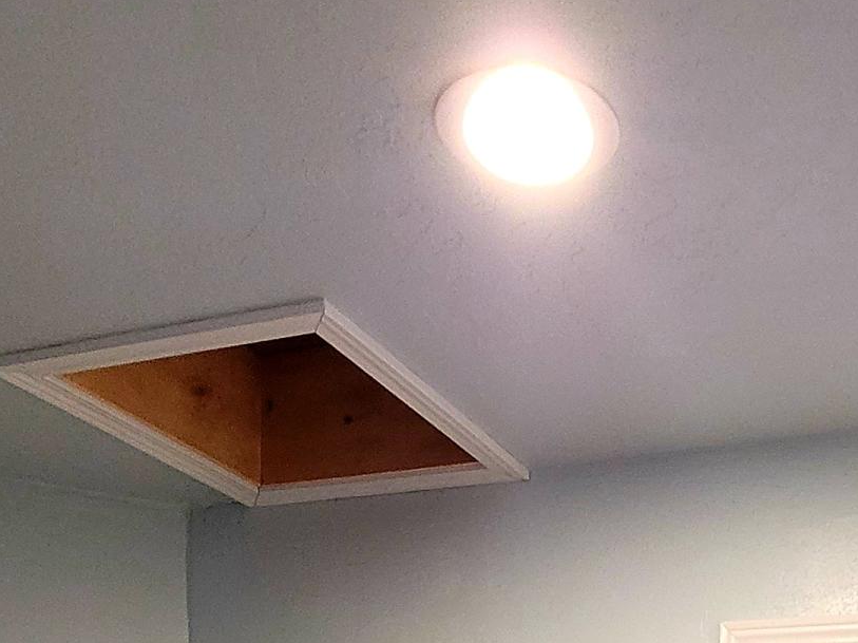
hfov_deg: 38.2
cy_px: 1114
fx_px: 1189
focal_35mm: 48
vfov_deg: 21.5
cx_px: 687
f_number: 2.2
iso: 320
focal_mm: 1.74
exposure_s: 1/59
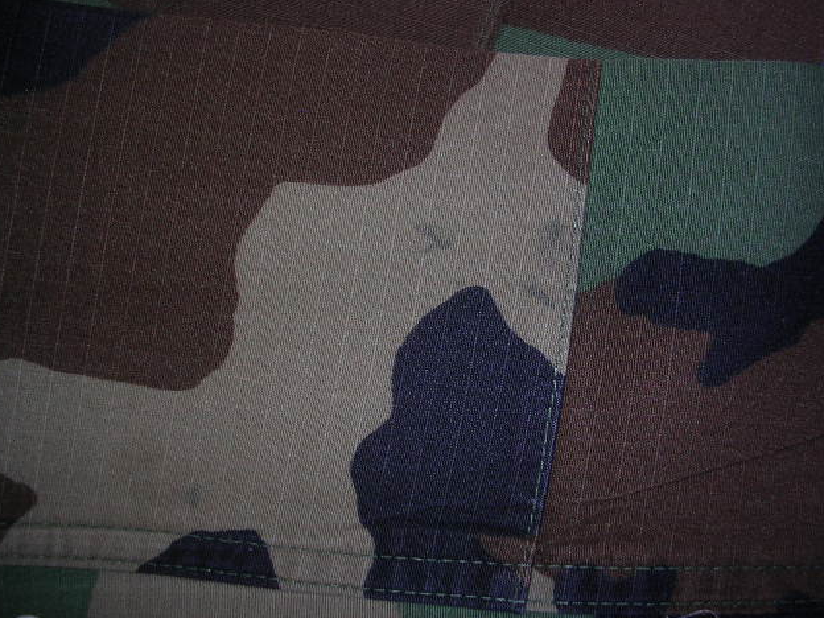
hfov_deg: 47.9
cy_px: 302
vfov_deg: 36.8
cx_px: 404
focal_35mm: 39
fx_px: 928
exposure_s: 1/60.1
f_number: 2.8
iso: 50
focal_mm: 5.8
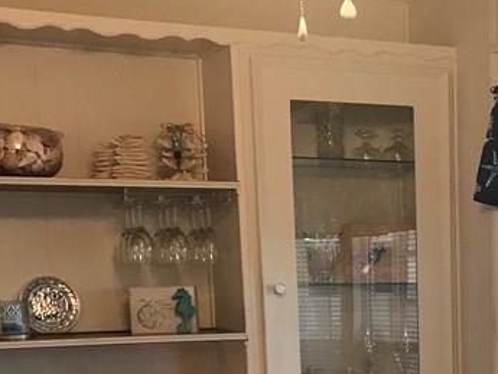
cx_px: 482
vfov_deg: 16.6
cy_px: 516
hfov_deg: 22.7
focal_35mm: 83
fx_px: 1194
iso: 32
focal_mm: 3.99
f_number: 1.8
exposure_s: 1/30
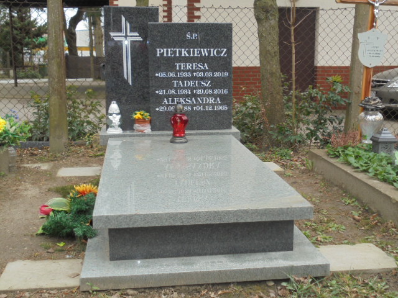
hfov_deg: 43.9
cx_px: 199
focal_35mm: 43
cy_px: 149
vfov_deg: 33.6
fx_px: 494
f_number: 4.5
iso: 100
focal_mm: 7.8
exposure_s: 1/125
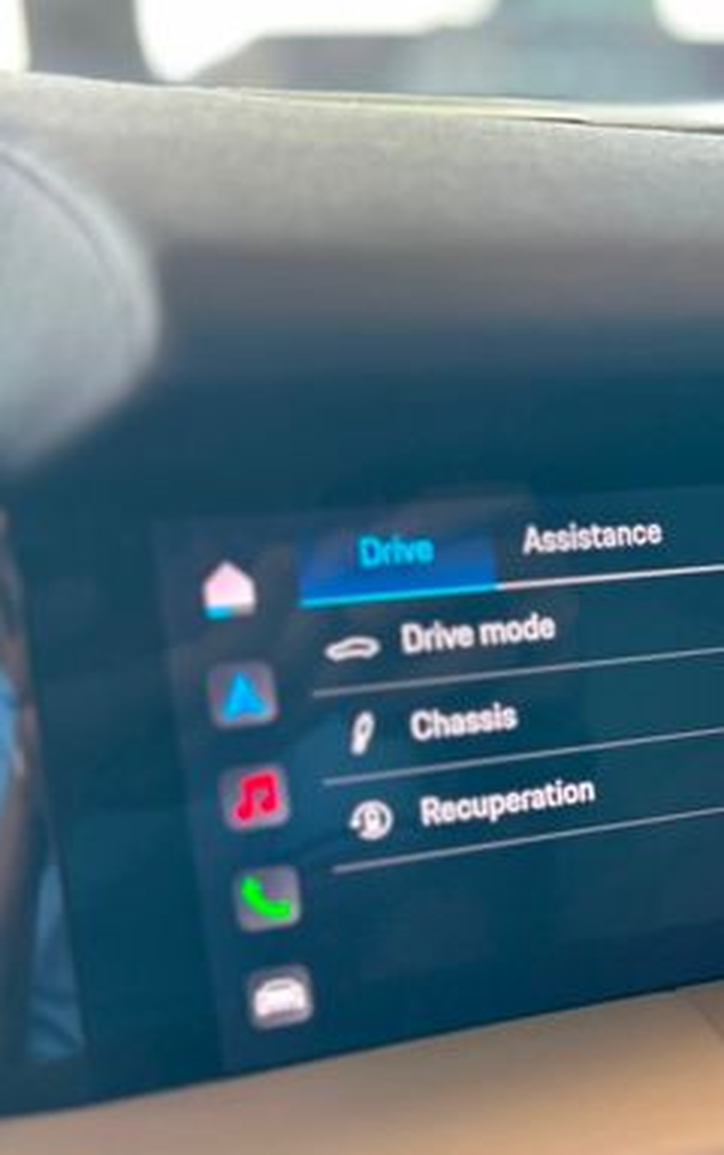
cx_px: 772
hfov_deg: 26.1
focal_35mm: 46
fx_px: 1450
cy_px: 721
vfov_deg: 43.1
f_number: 1.5
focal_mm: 5.7
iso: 125
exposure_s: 1/59
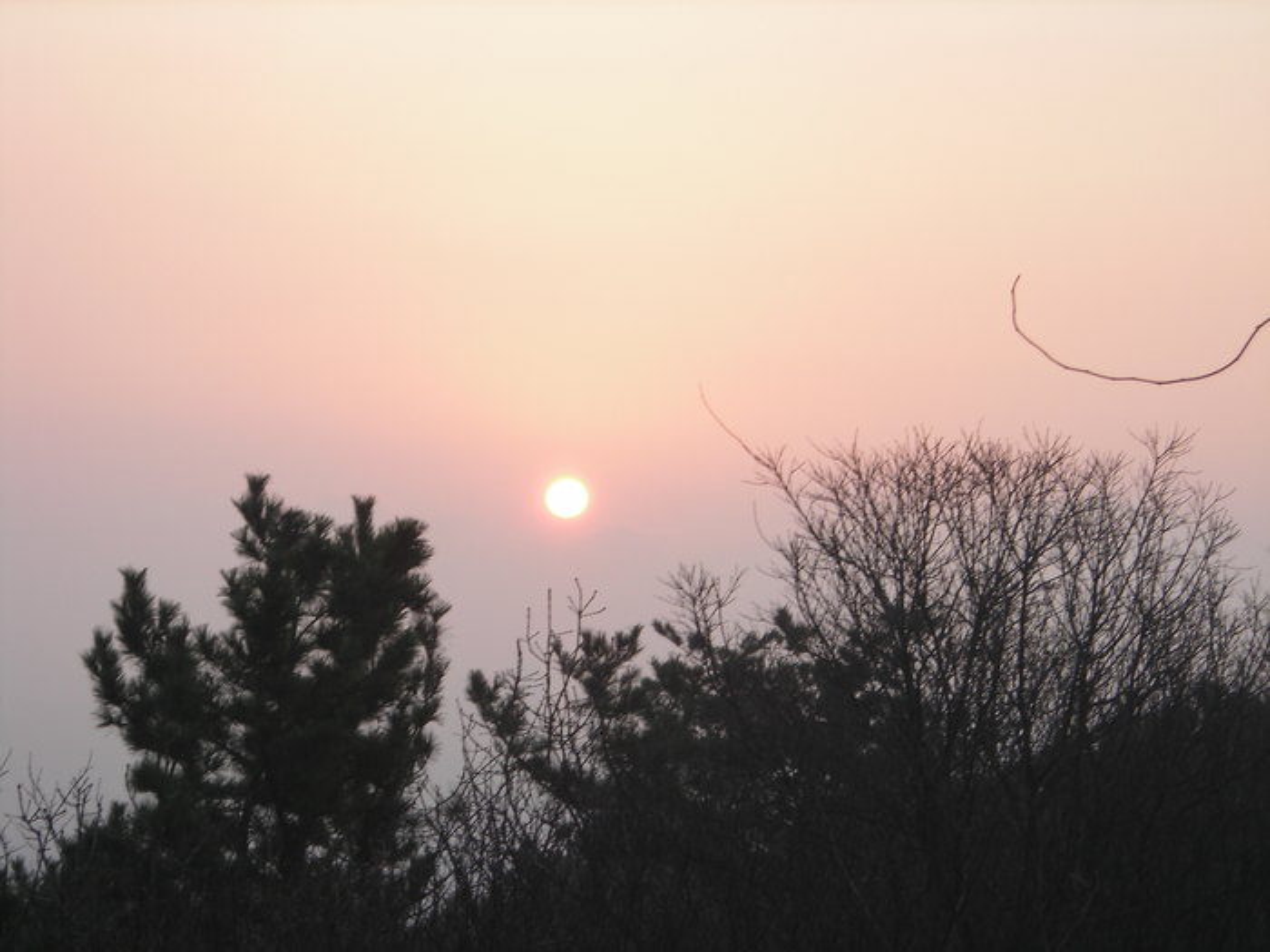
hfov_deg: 17.0
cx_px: 635
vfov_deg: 12.8
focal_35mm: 116
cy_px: 476
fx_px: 4256
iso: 50
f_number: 5.3
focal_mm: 19.2
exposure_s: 1/30.2
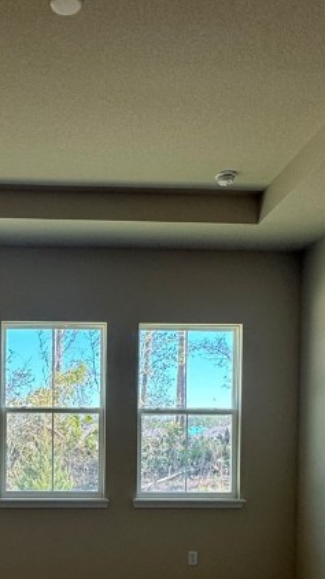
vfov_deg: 51.1
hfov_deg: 31.1
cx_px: 60
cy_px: 453
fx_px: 568
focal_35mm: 37
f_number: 2.2
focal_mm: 2.22
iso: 64
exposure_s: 1/120
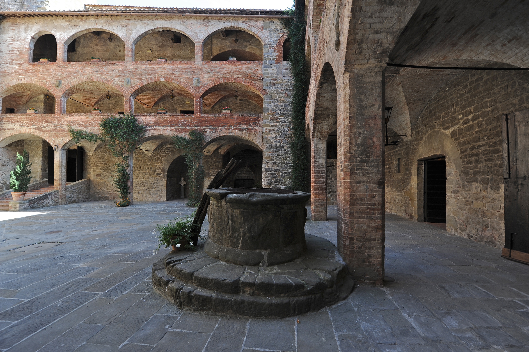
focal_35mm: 14
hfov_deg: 104.3
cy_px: 176
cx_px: 264
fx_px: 206
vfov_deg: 81.1
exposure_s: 1/160
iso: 250
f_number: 5
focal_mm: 14
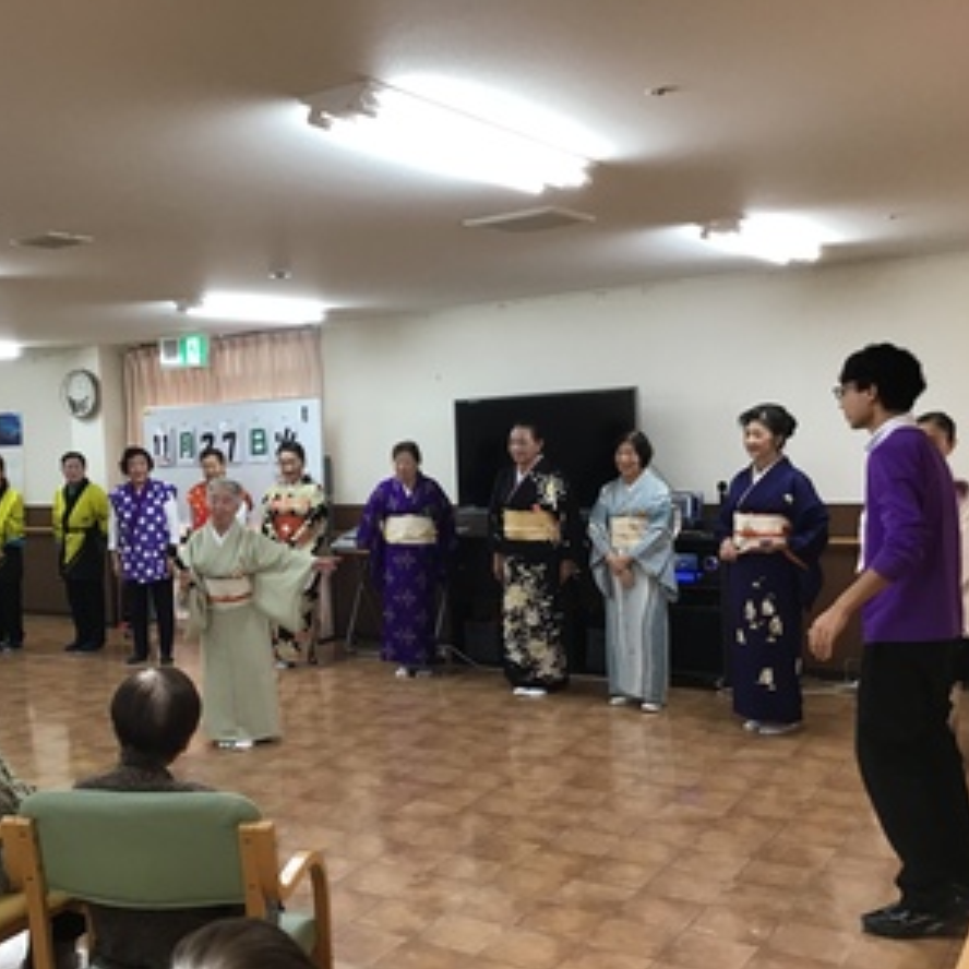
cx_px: 324
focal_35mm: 37
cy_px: 484
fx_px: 1172
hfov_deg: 44.3
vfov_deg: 44.9
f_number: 2.4
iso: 80
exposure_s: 1/33
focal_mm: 3.3
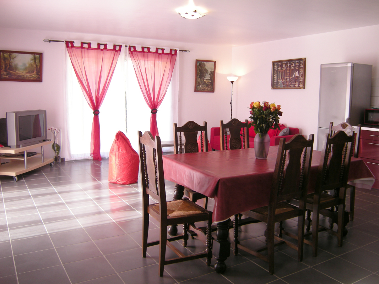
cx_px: 190
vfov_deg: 45.4
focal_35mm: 31
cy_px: 142
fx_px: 339
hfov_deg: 58.4
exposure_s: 1/58.6
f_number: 2.9
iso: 64
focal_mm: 5.3
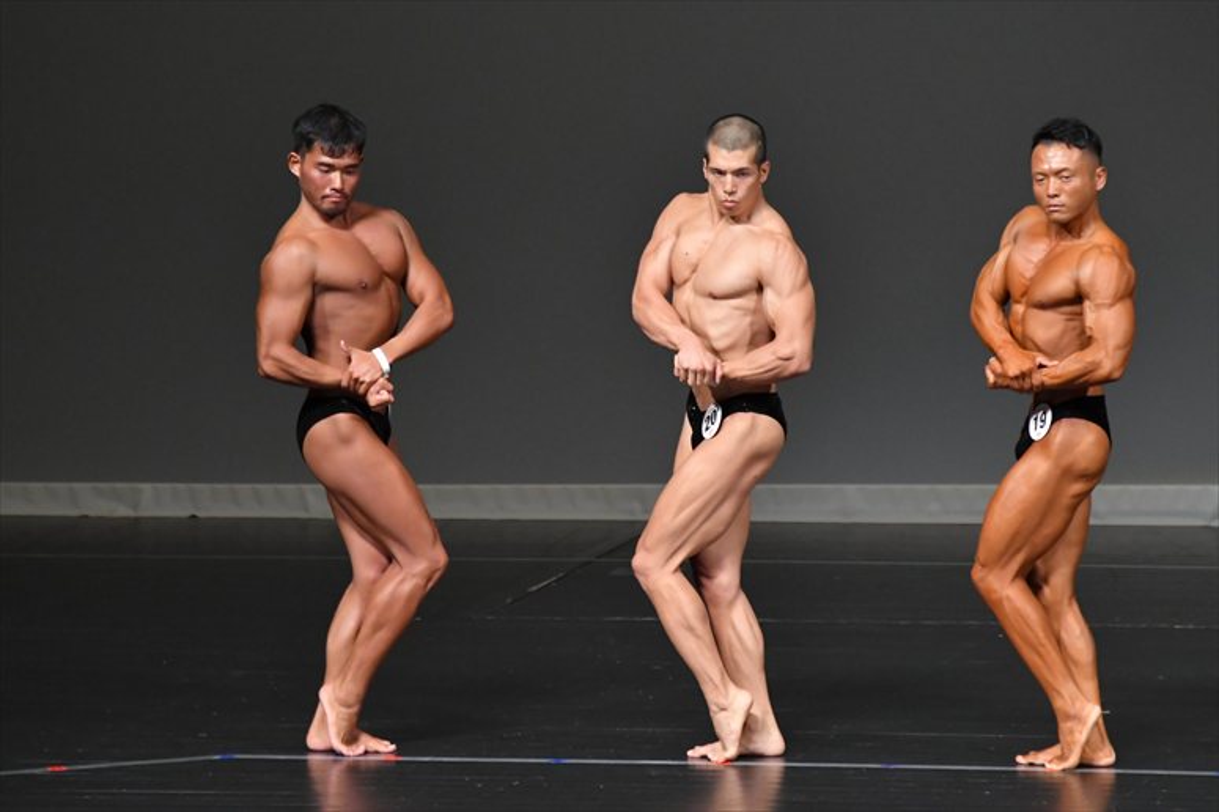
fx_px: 10661
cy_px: 406
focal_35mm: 315
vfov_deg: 4.4
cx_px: 610
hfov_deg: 6.5
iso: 4000
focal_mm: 210
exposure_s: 1/400
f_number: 5.6
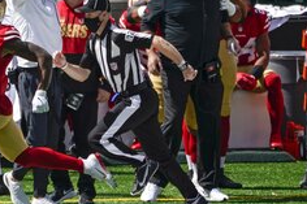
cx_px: 23
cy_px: 85
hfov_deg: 1.7
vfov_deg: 1.1
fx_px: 10362
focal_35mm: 1216
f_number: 8
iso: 800
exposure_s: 1/2500
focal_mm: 560
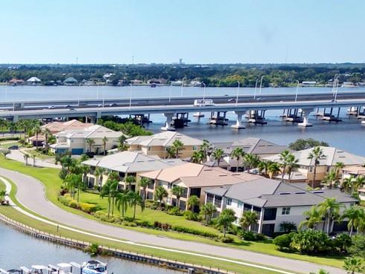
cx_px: -35
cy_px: 382
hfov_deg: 23.5
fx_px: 822
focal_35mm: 78
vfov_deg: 17.4
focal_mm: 6.72
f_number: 1.7
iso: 110
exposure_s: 1/2500
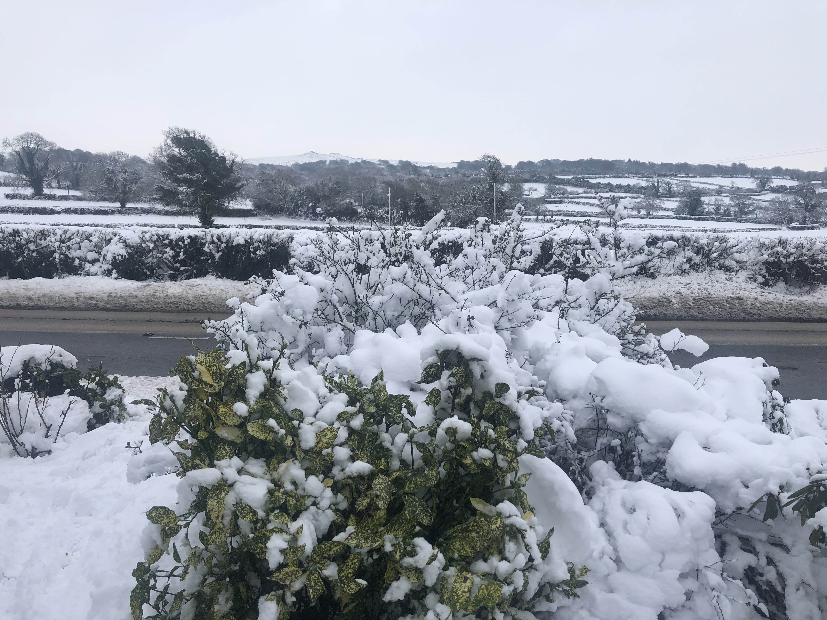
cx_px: 414
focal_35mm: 28
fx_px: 669
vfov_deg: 49.7
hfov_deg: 63.4
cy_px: 310
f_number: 1.8
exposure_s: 1/873
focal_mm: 3.99
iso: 20
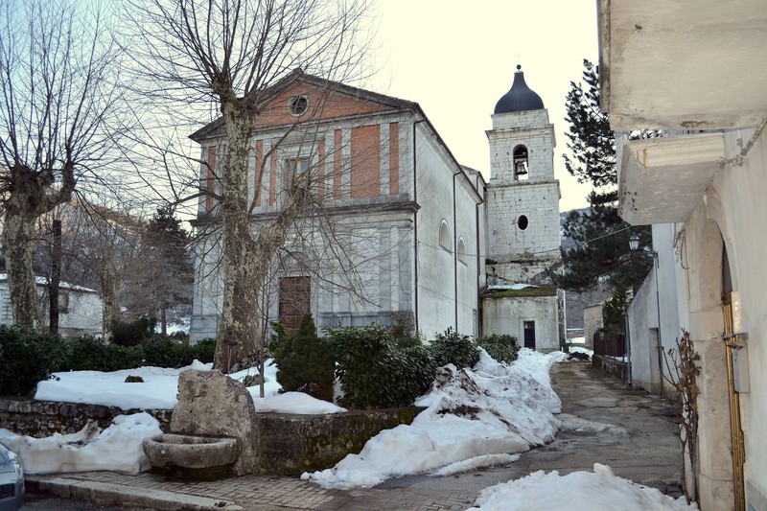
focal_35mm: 27
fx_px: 575
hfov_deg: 67.4
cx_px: 384
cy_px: 256
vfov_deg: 47.9
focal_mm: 18
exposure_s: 1/160
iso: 100
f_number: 4
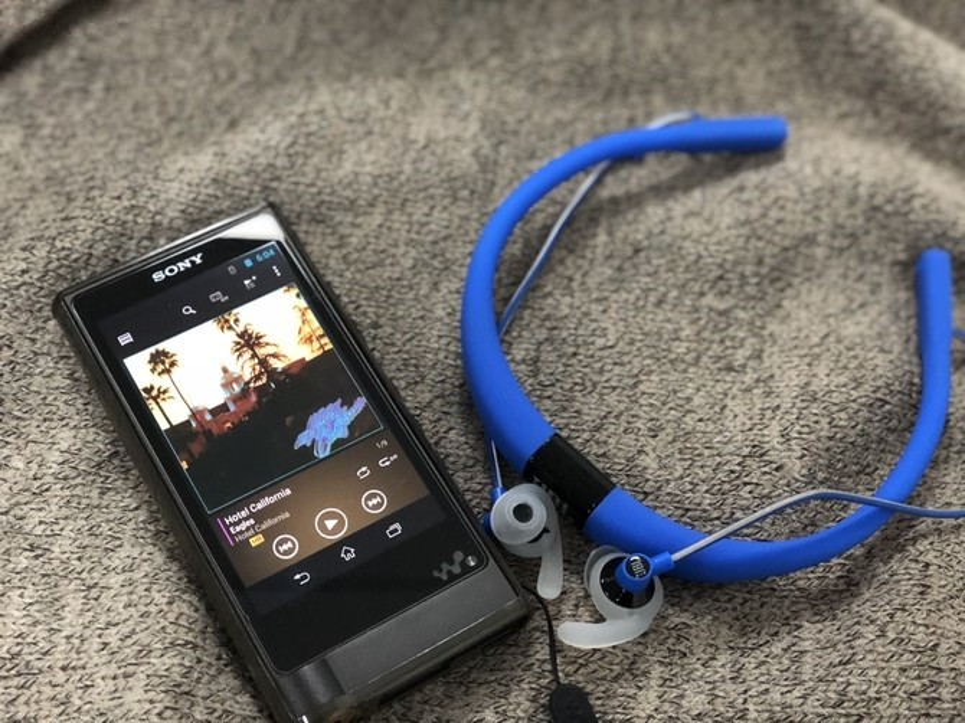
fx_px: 1588
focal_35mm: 57
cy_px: 362
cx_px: 482
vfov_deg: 25.6
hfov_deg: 33.8
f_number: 2.8
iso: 800
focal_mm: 6.6
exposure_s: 1/50
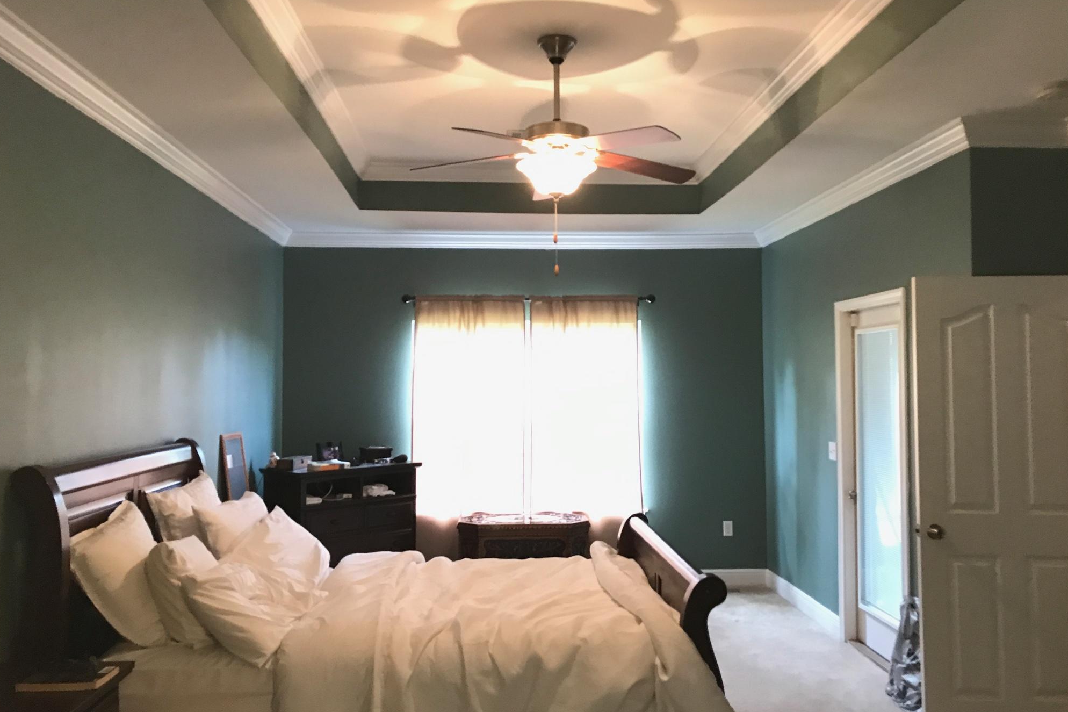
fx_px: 890
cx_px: 533
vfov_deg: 43.6
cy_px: 354
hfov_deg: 61.9
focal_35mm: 30
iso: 64
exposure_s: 1/15
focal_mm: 3.99
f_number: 1.8
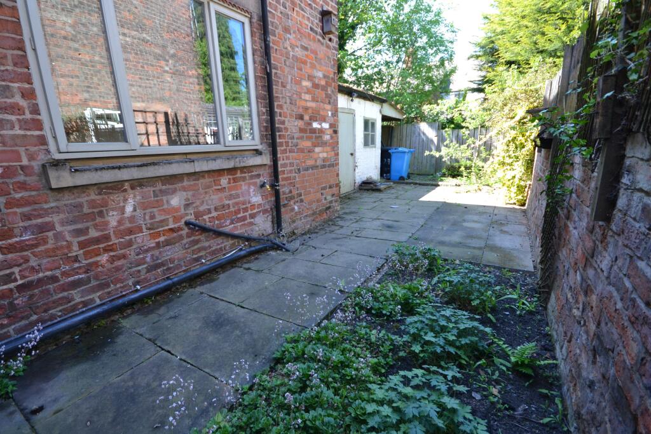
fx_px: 271
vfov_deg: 77.3
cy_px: 217
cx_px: 326
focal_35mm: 15
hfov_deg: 100.4
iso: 400
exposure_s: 1/100
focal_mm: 10
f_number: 5
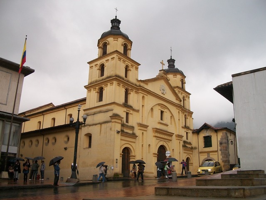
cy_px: 100
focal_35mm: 32
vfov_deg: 44.2
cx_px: 133
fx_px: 246
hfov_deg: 56.8
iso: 80
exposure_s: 1/200
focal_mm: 5.7
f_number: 5.5
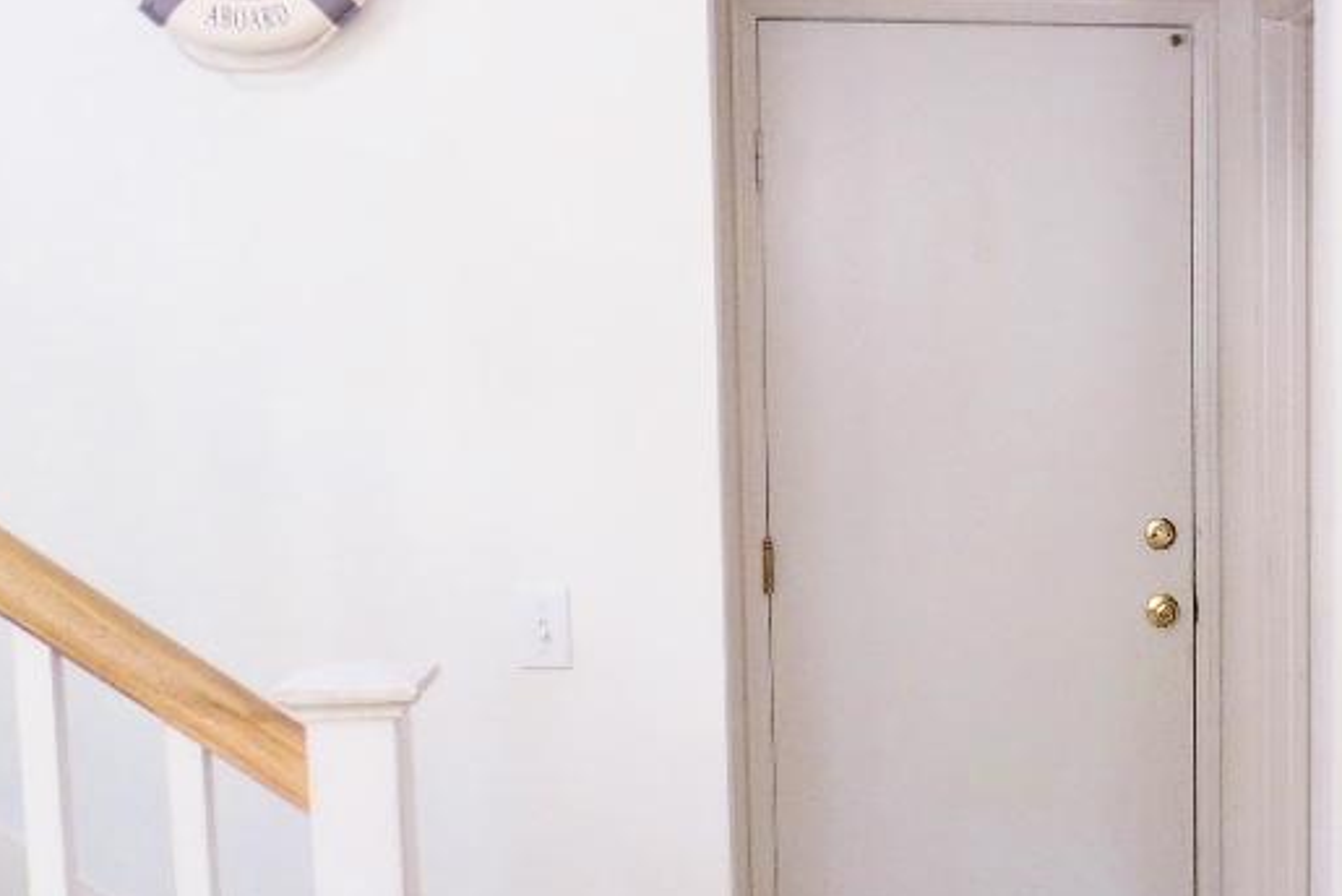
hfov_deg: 30.6
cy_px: 534
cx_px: 1261
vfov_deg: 21.9
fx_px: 2312
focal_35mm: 62
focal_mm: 4.2
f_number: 3
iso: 125
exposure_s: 1/30
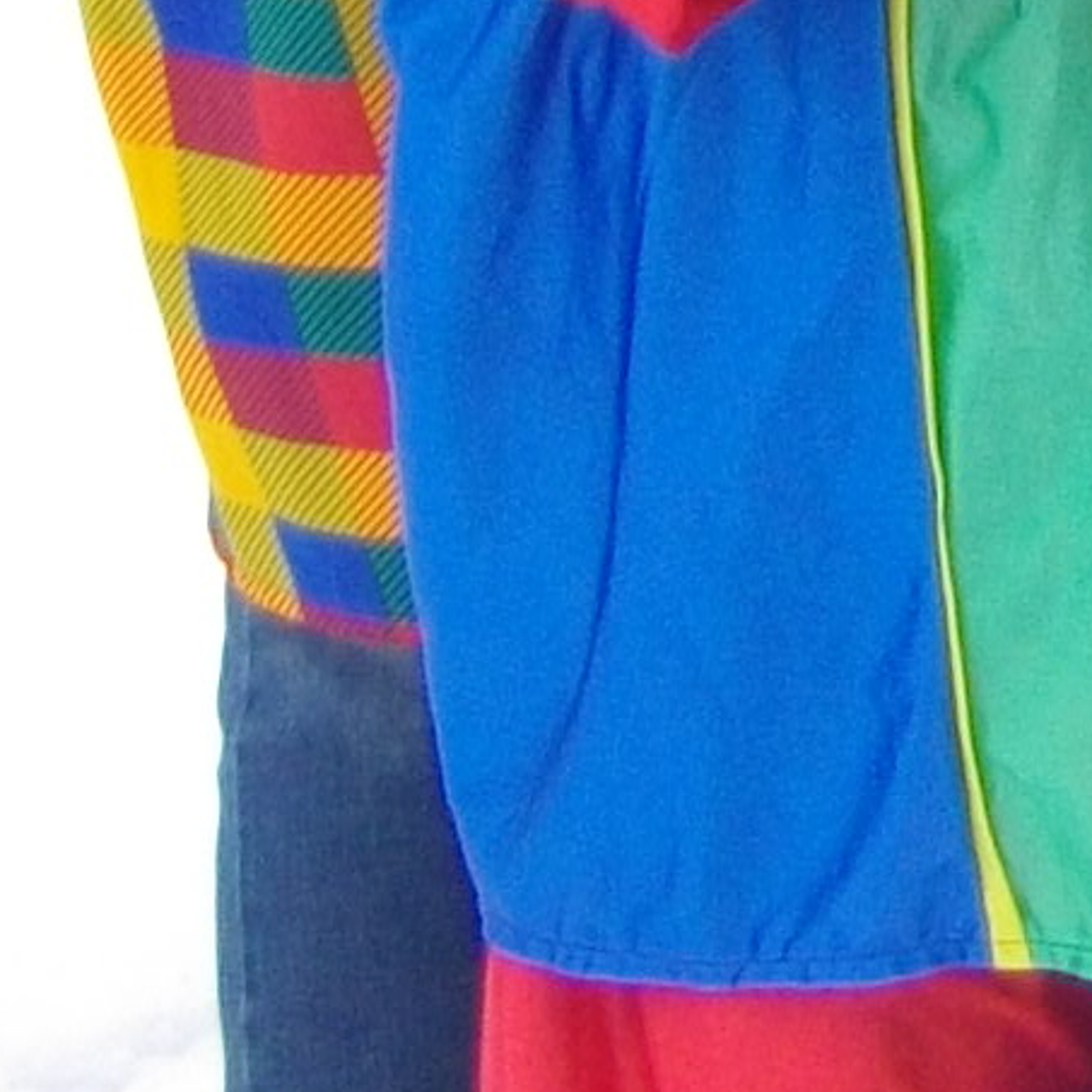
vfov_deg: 4.8
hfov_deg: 4.7
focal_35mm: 356
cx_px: 3209
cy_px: -1017
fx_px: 12706
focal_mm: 8.8
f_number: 3.6
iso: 100
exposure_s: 1/200
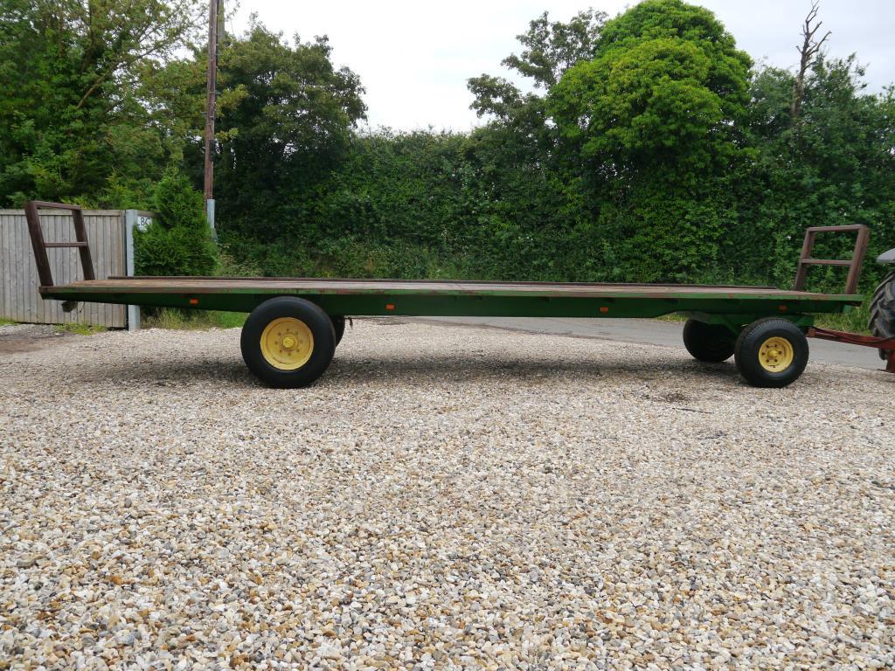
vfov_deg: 49.7
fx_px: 724
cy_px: 336
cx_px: 448
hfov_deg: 63.4
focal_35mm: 28
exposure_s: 1/320
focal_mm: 14
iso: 160
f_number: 5.6
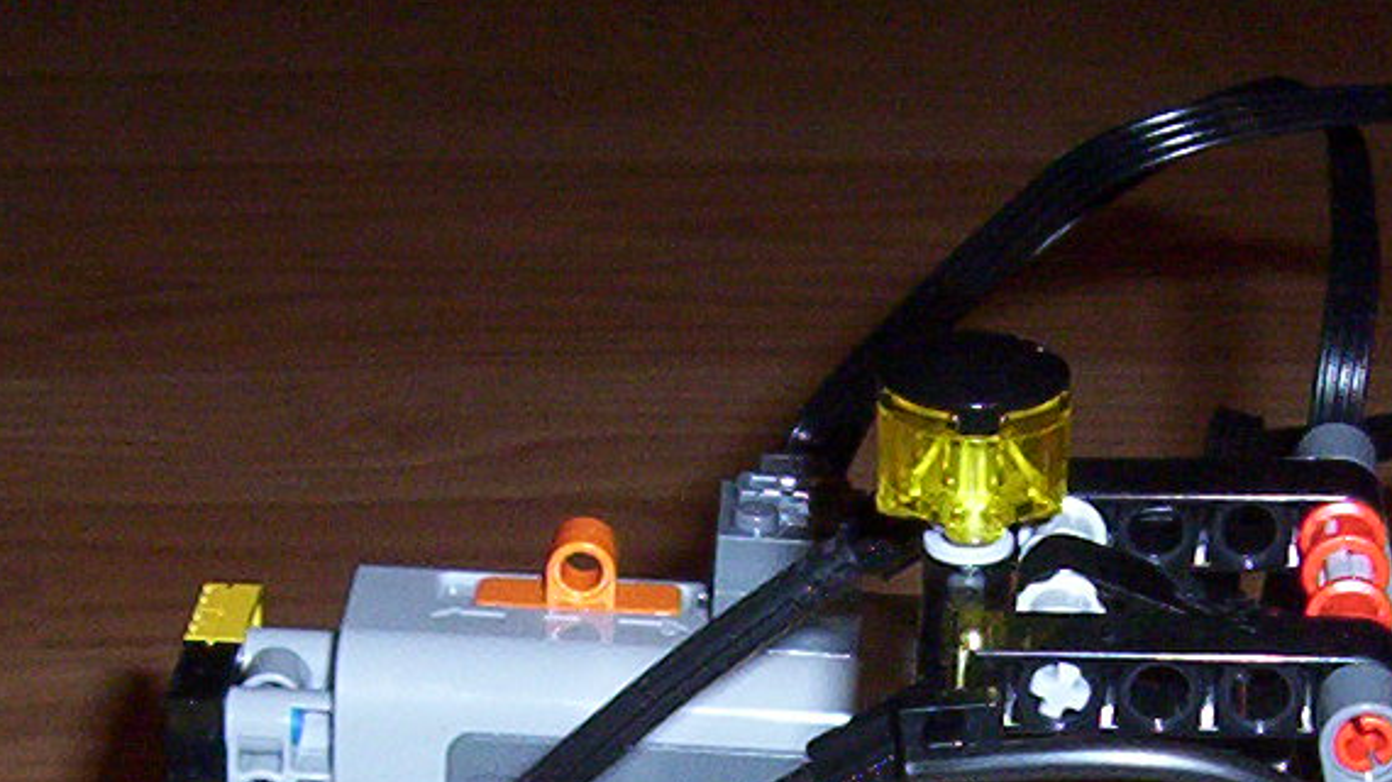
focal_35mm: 122
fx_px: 4501
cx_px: 808
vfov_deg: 9.7
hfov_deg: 17.6
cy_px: 1107
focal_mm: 5.26
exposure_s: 1/60
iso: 140
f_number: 3.84
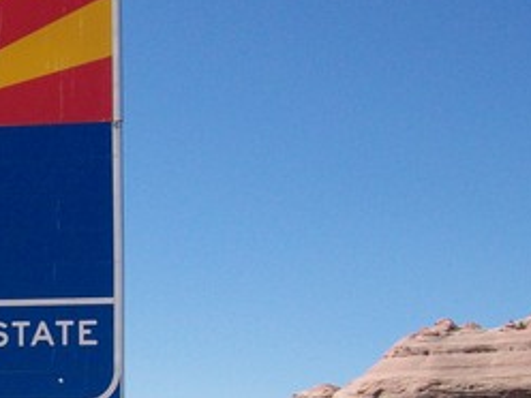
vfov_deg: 15.8
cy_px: 297
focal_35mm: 93
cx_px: -73
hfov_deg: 20.0
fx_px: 1427
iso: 64
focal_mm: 6
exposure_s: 1/500
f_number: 4.8
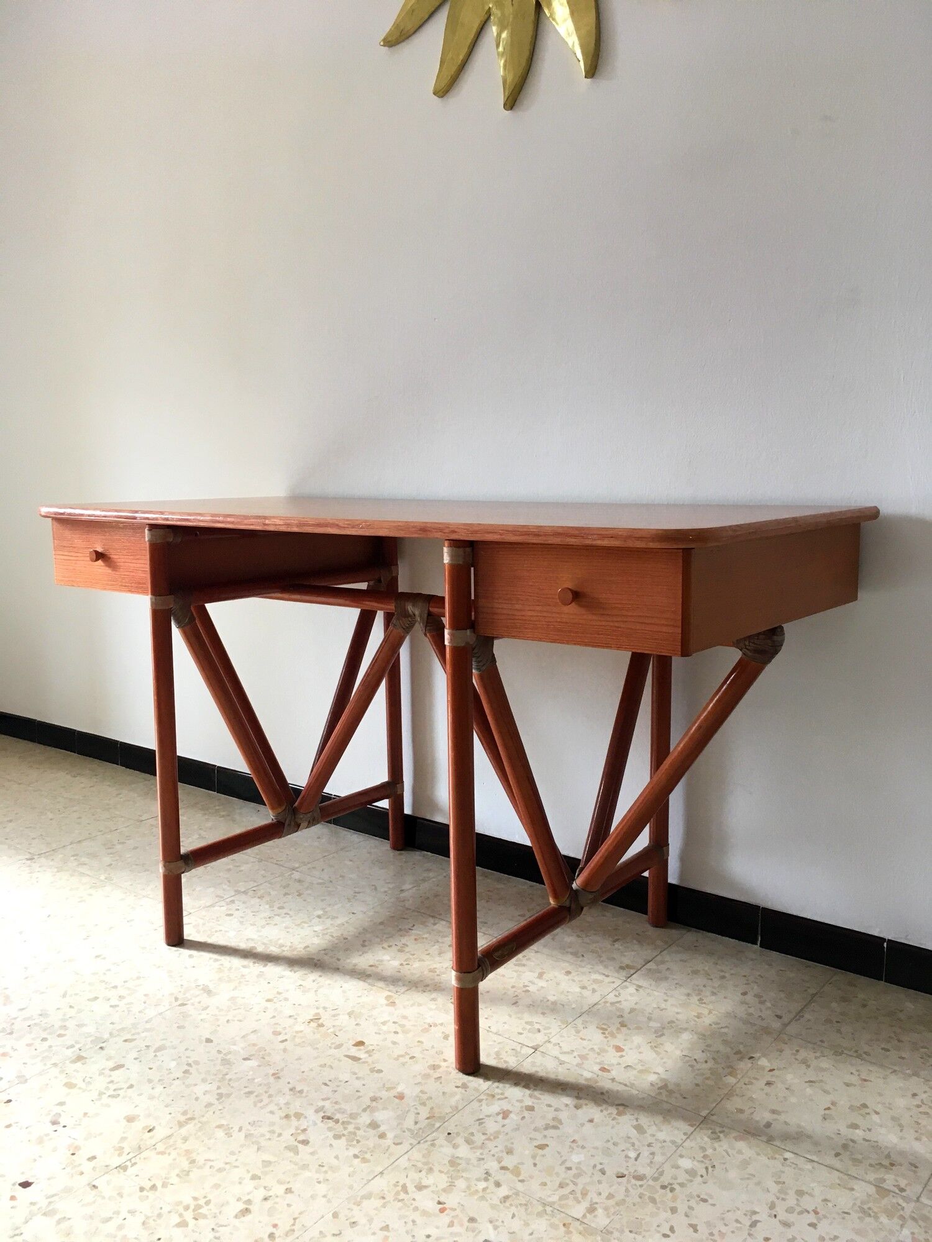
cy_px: 621
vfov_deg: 61.7
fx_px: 1041
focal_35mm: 29
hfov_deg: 48.2
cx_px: 466
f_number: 2.2
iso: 50
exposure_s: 1/33
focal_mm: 4.15
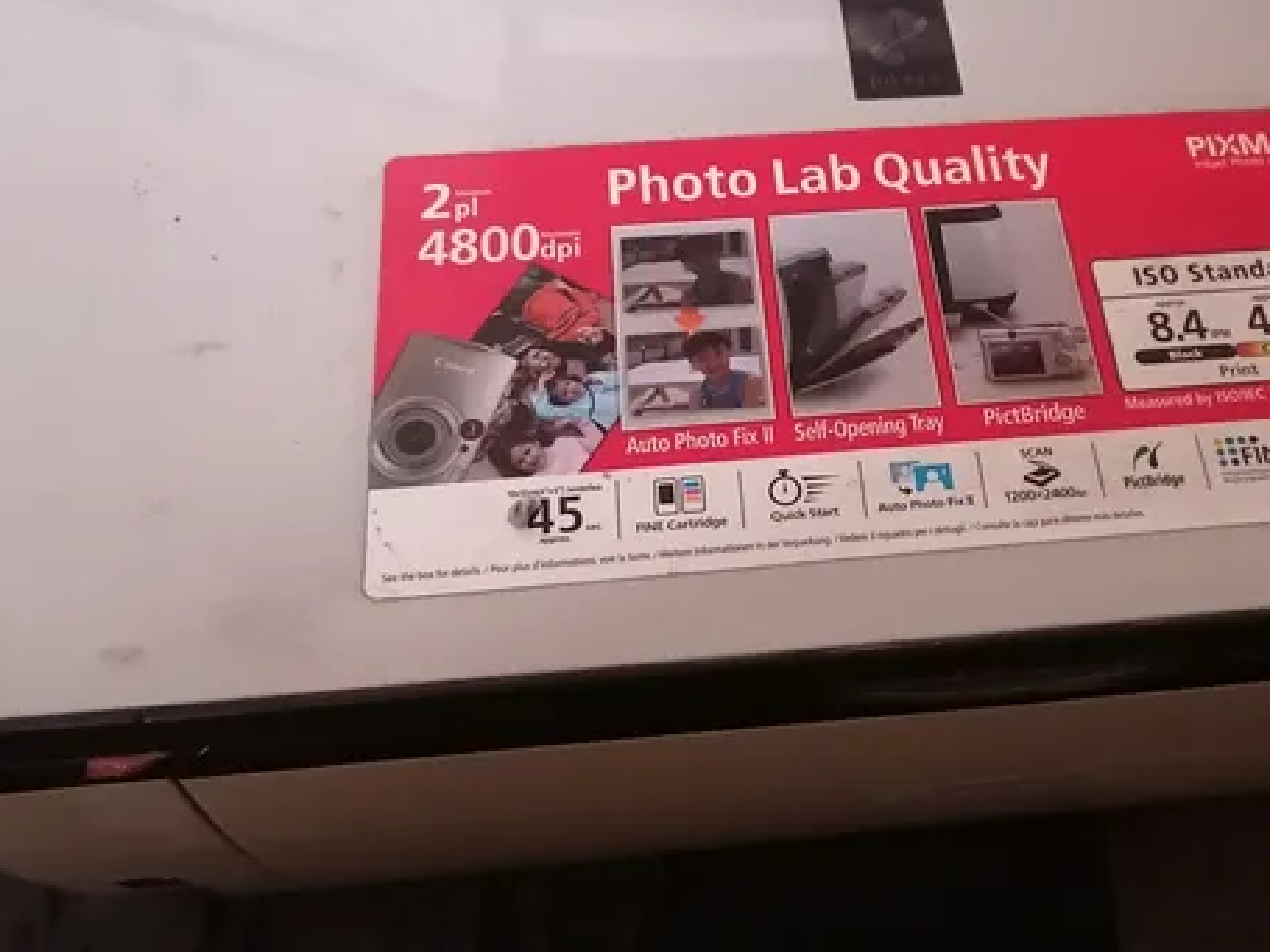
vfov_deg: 37.6
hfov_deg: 48.3
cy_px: 396
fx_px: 1394
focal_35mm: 38
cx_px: 835
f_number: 1.8
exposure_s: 1/25
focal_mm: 5.3
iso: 1000
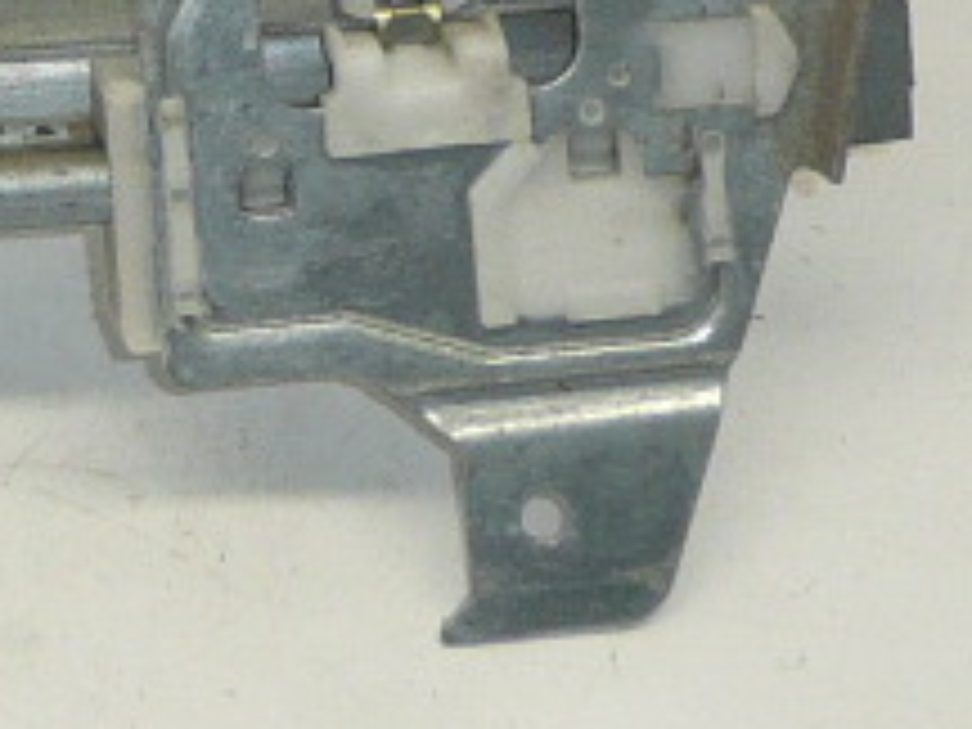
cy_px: -1053
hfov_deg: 11.2
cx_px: -666
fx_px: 4661
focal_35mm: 166
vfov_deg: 8.2
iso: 100
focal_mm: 4.6
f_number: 3.3
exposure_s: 1/80
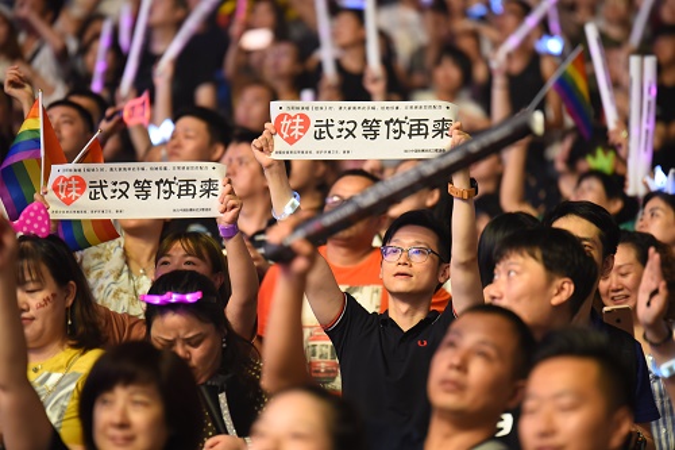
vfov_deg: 6.9
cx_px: 338
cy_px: 225
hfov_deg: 10.3
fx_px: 3749
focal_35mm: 200
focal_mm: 200
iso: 1600
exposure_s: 1/80
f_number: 2.8
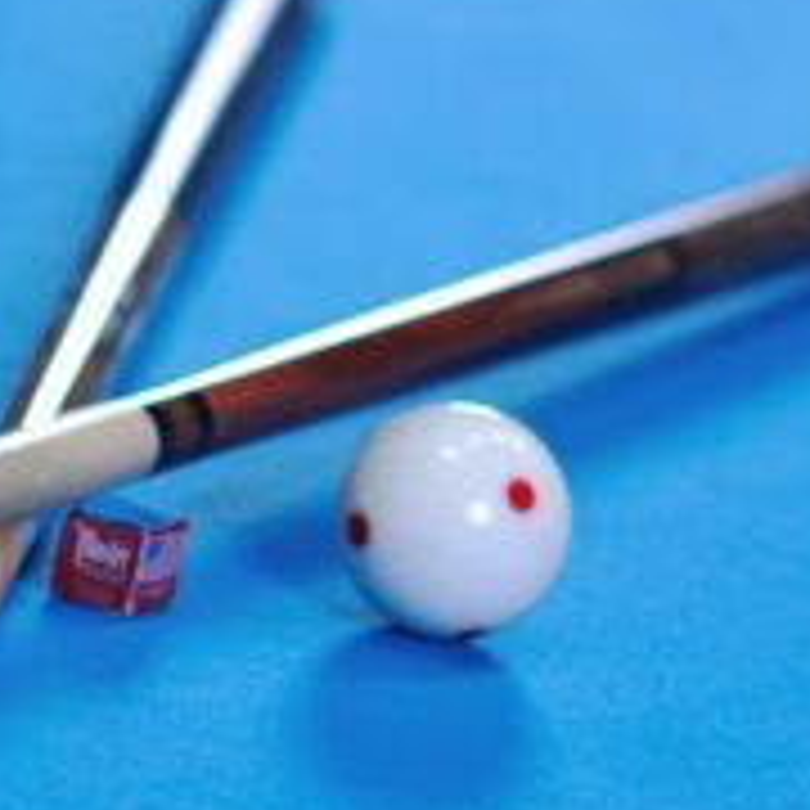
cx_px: -76
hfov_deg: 3.6
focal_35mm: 489
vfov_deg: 3.6
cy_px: 724
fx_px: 12946
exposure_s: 1/100
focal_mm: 135
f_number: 2.8
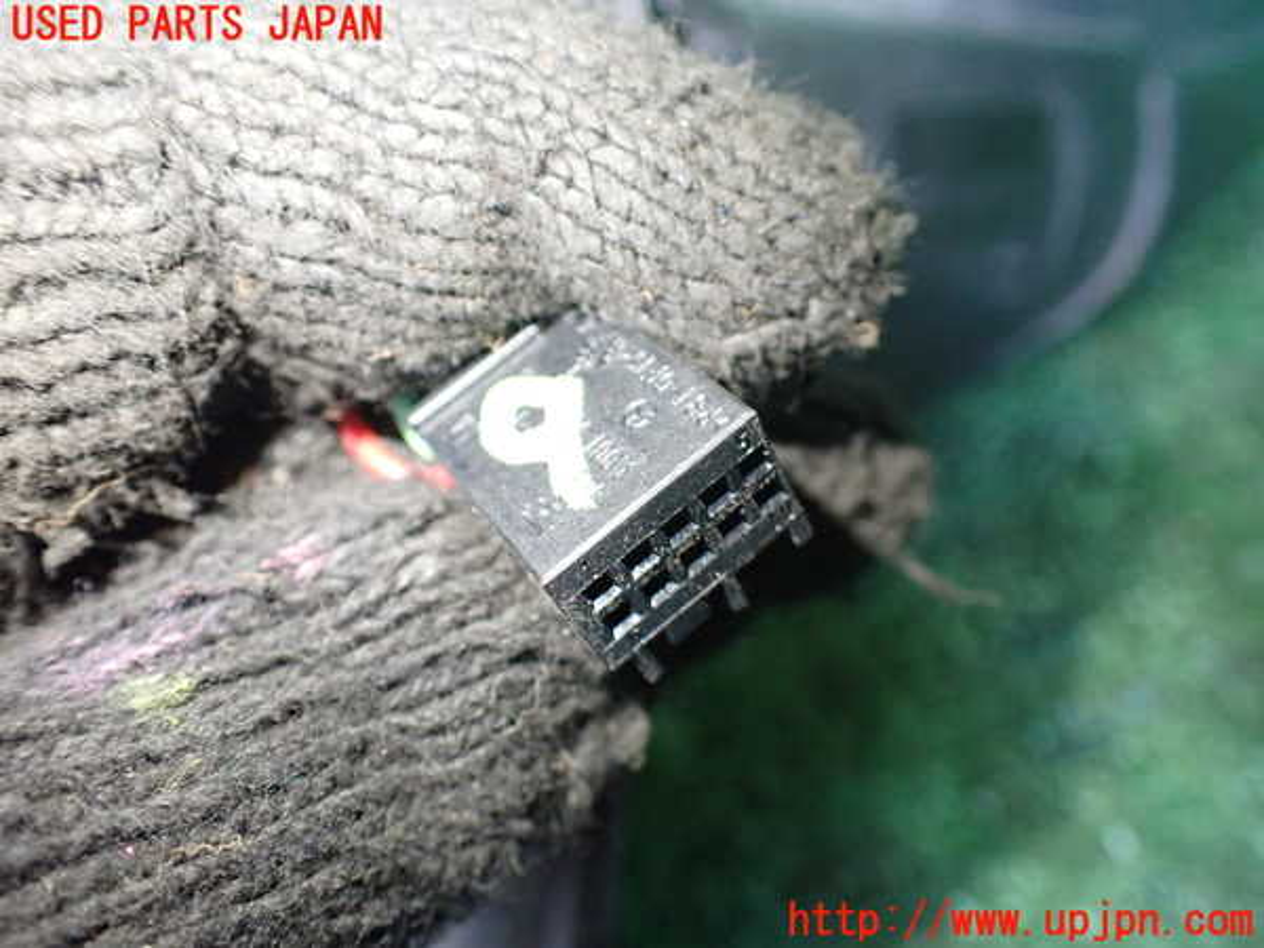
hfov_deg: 60.0
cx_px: 632
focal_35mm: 30
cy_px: 474
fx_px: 1095
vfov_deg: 46.8
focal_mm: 5.4
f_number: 2.3
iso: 800
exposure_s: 1/40
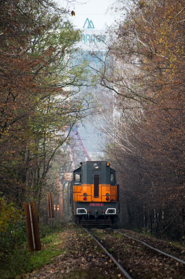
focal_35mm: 300
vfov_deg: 6.9
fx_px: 2322
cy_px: 140
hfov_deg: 4.6
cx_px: 92
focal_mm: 200
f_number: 6.3
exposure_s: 1/400
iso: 400
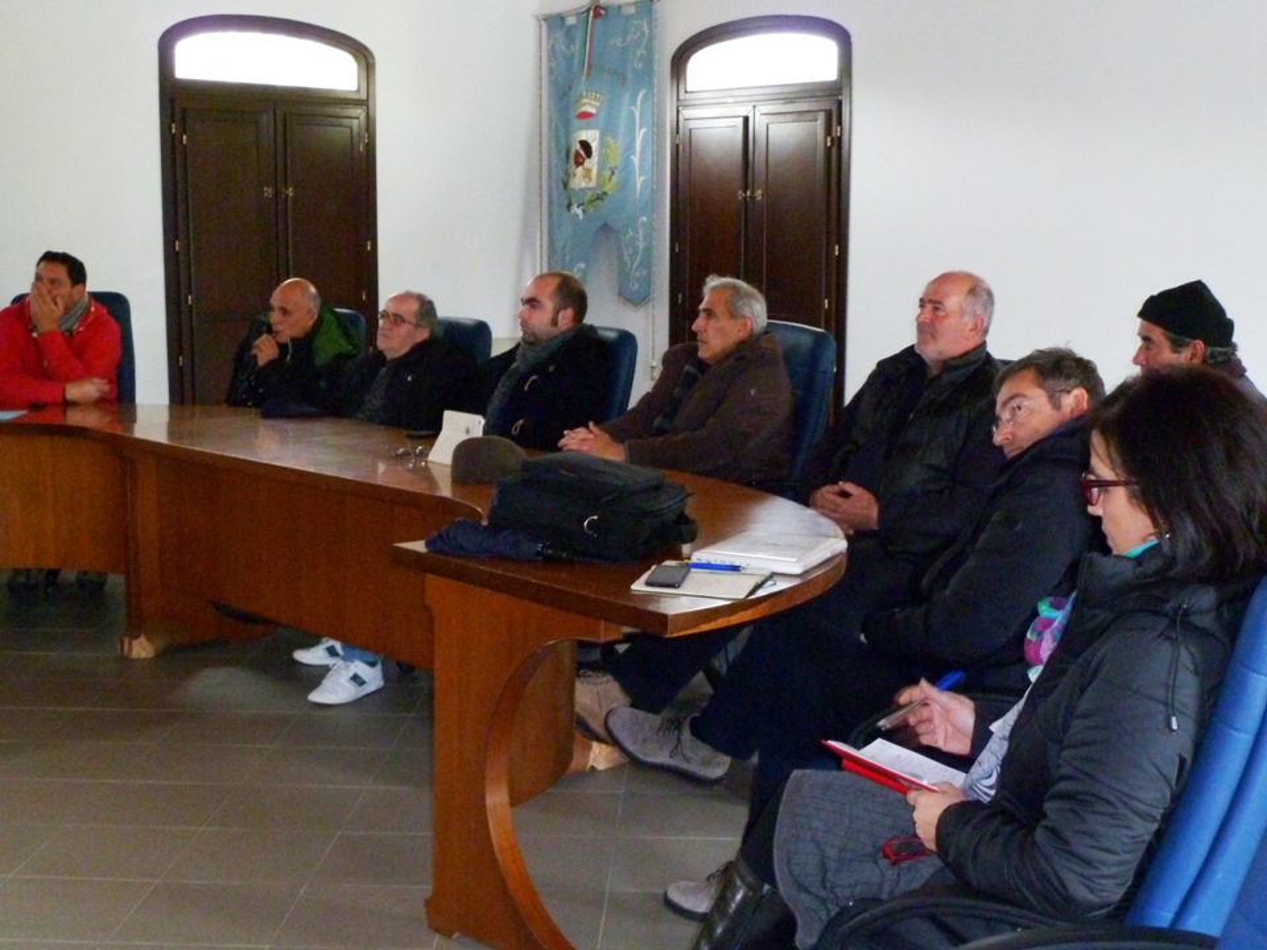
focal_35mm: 44
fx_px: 1610
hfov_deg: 42.9
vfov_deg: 32.9
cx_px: 634
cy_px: 475
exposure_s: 1/8
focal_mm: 7.3
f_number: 3.7
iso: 400
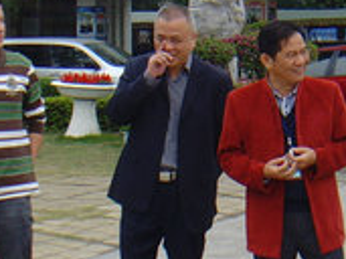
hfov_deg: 14.3
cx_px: 289
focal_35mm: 137
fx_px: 1368
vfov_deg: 10.8
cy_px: 117
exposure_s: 1/180
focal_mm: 6.6
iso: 80
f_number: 3.5
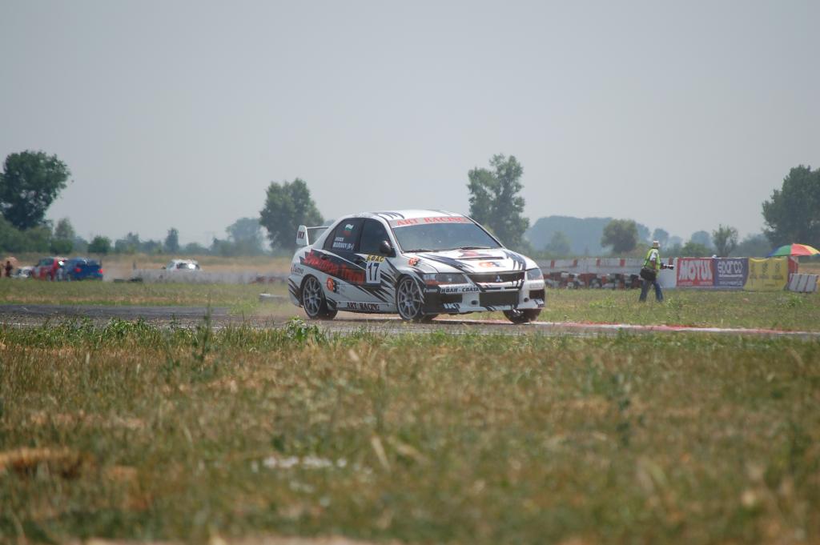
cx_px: 410
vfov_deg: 4.6
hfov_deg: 6.9
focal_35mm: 300
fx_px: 6828
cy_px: 272
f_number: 5.6
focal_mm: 200
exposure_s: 1/1000
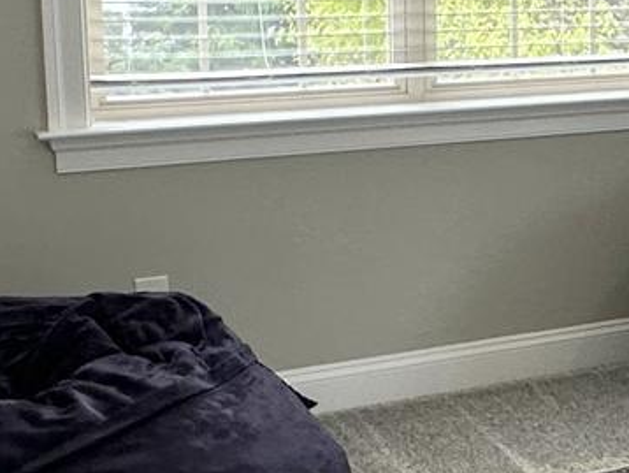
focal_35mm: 80
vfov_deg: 18.4
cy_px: 141
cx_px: 685
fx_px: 1455
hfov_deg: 23.0
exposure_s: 1/120
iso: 160
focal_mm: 2.22
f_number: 2.2
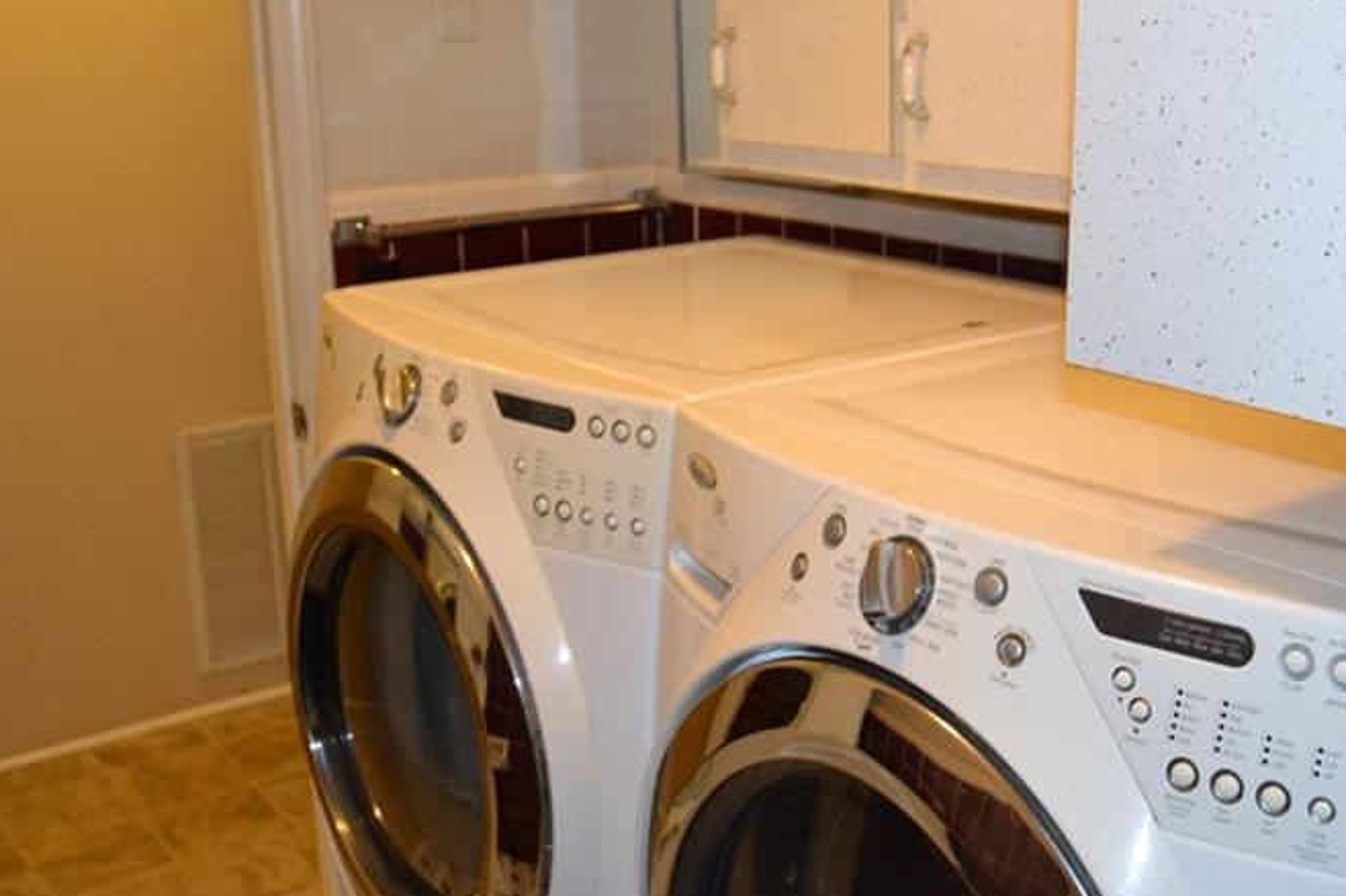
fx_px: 1569
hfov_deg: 46.1
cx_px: 831
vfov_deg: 31.9
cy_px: 446
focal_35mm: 42
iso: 1100
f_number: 3.5
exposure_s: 1/60
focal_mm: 18
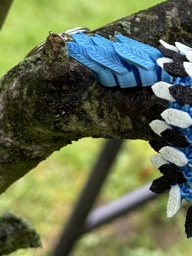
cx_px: 205
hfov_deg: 11.5
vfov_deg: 15.4
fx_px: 939
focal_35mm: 127
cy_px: 61
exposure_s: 1/223
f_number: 1.78
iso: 64
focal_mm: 6.76
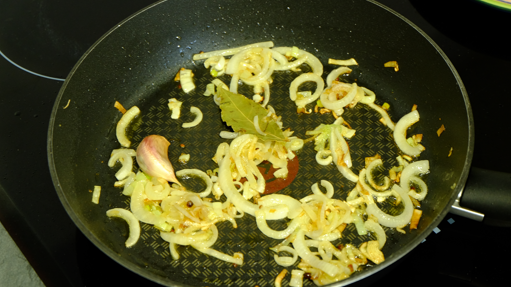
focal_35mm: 79
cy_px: 164
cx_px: 256
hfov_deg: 26.8
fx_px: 1070
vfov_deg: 15.3
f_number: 5.6
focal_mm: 50
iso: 800
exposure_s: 1/8
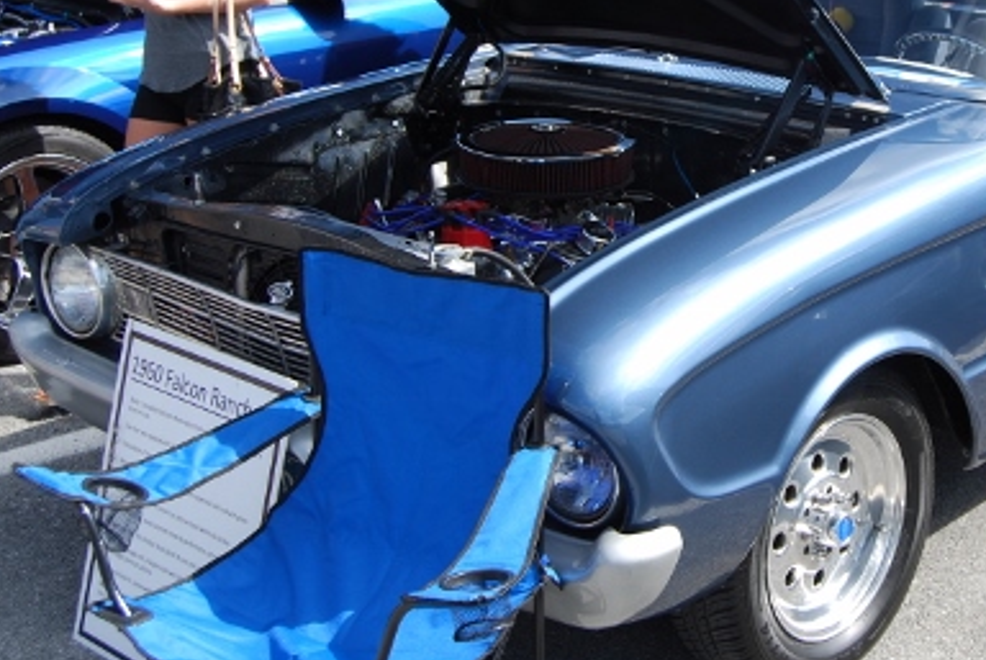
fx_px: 1645
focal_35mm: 60
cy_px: 169
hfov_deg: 32.7
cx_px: 737
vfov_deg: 22.5
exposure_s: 1/200
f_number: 7.1
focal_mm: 24
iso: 100
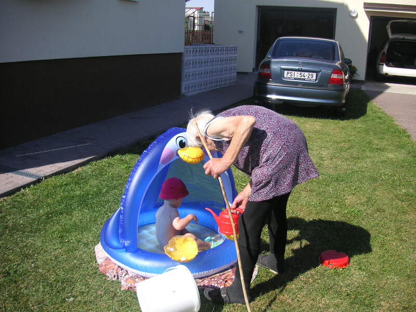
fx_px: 445
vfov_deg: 38.7
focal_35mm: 37
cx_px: 208
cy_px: 156
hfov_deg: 50.1
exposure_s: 1/180
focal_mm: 6.1
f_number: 6.7
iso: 50
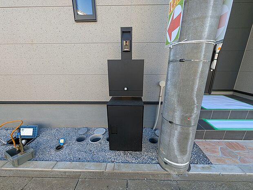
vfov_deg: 85.7
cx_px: 126
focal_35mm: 14
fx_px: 102
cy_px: 95
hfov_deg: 102.1
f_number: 2.2
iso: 49
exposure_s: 1/205
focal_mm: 1.83
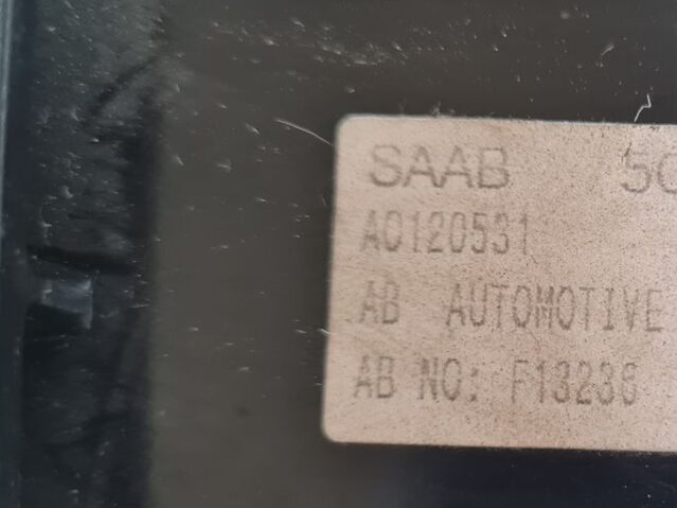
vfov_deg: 25.5
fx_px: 1115
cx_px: 623
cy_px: 329
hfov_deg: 32.0
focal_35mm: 57
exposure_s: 1/50
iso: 500
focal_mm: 5.4
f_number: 1.8
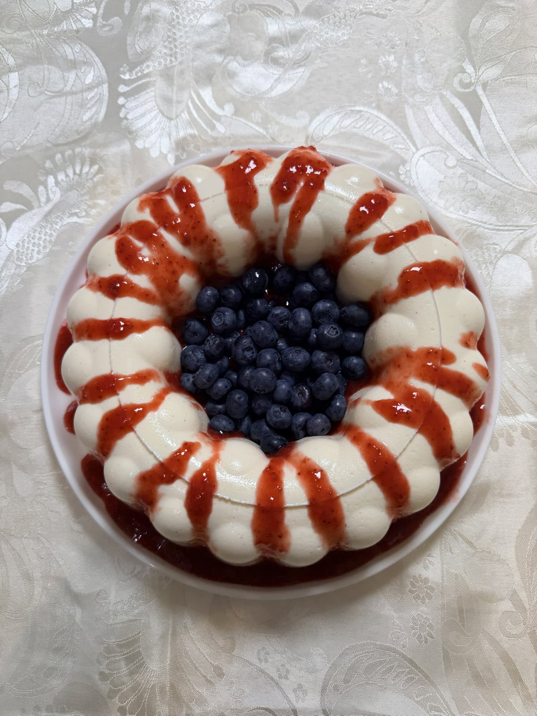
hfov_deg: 56.8
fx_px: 496
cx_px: 268
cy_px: 358
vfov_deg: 71.6
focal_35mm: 24
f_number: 1.8
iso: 50
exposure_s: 1/125
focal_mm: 6.8
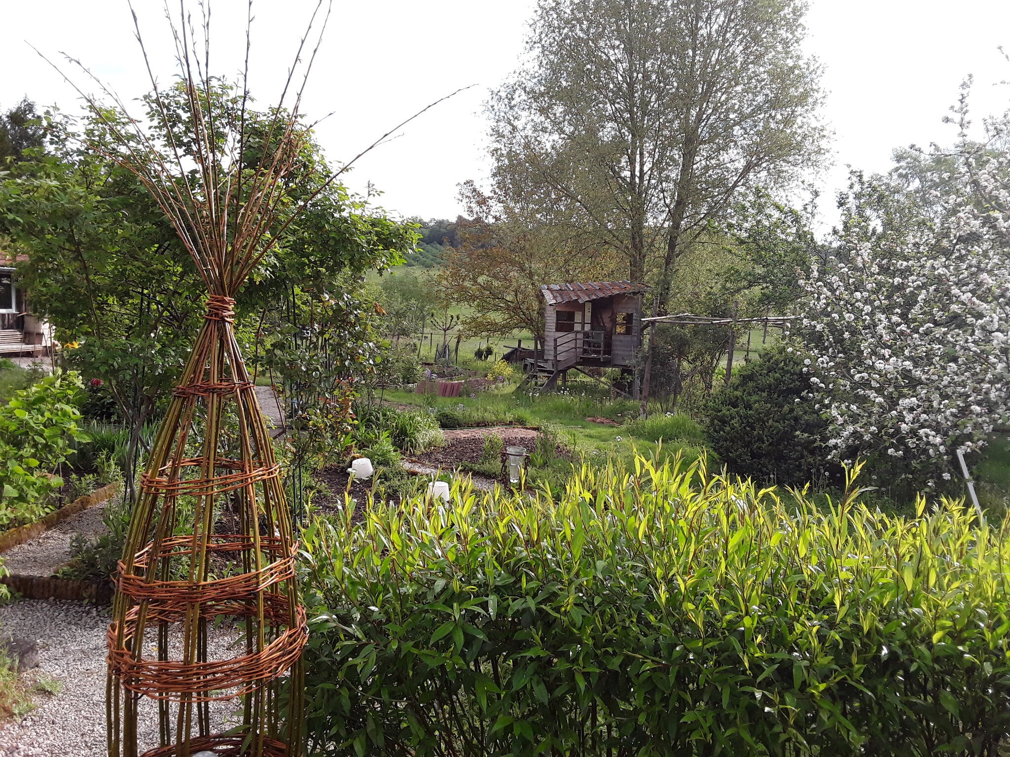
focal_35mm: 27
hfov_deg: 65.3
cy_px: 378
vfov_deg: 51.4
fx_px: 788
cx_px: 505
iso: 40
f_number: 1.9
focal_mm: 2.91
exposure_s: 1/569
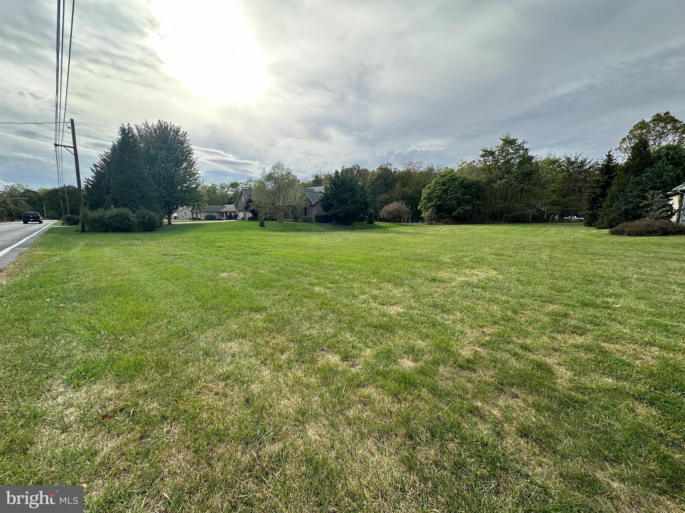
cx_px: 342
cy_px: 256
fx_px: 277
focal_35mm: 14
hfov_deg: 102.1
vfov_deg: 85.7
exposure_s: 1/694
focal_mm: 2.22
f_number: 2.2
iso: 40
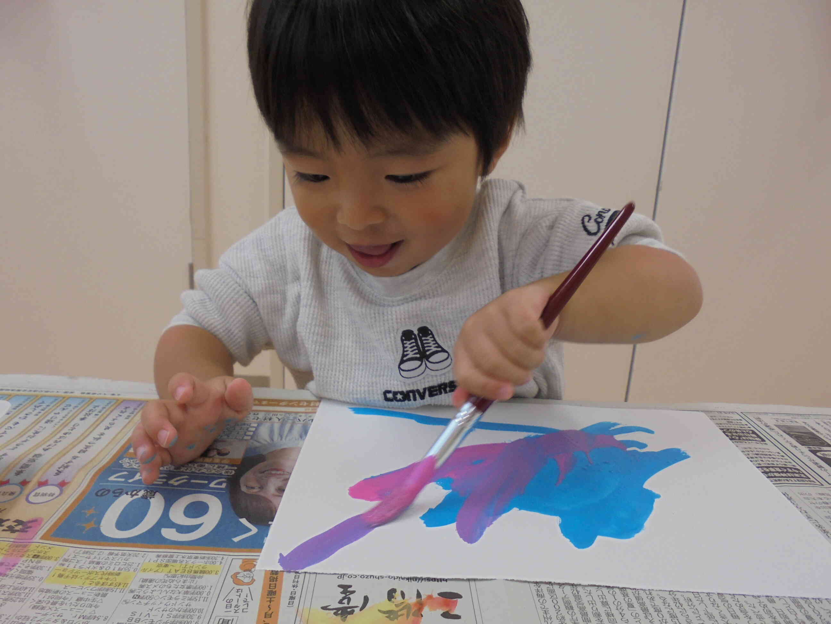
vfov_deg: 53.1
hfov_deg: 67.3
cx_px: 416
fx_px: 624
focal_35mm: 26
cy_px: 312
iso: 100
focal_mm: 4.6
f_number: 3.5
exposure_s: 1/30
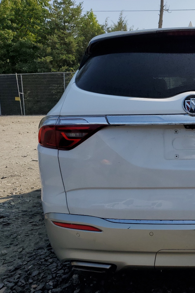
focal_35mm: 37
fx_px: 300
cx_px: 192
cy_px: 150
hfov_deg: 33.1
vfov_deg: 51.9
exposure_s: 1/5000
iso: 50
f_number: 1.5
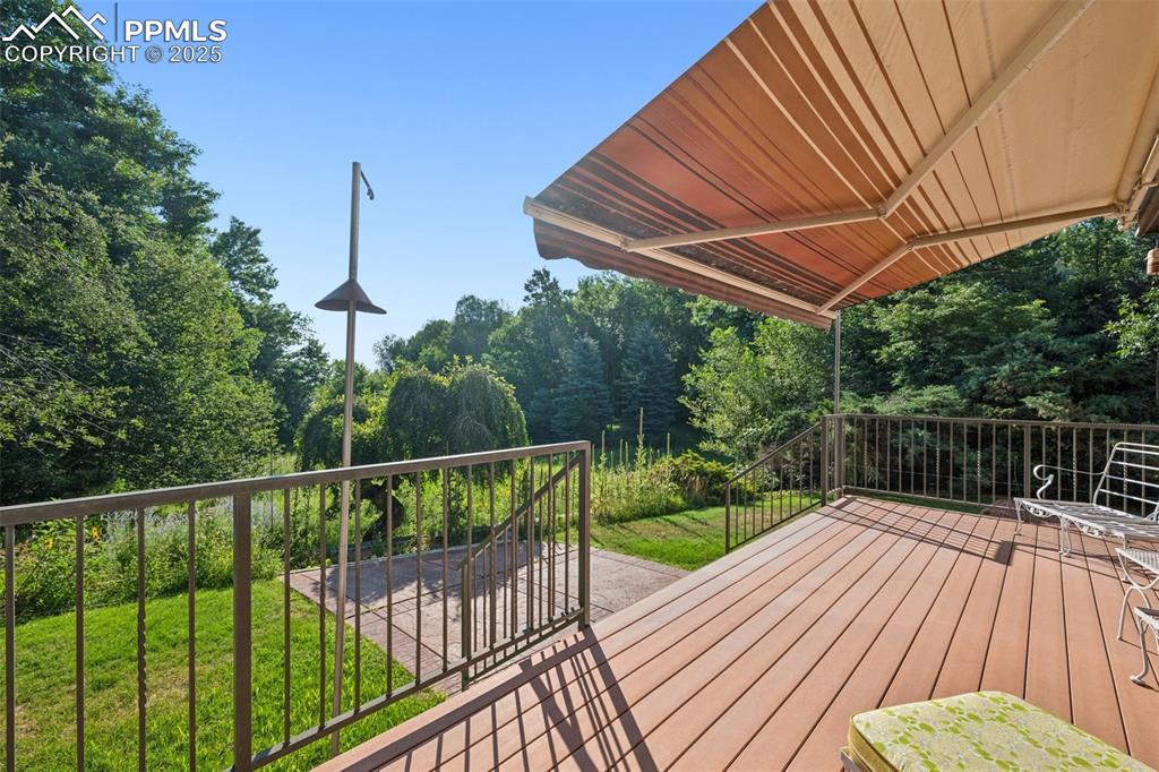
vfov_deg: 77.3
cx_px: 580
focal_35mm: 15
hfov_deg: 100.4
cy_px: 386
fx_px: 483
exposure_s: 1/320
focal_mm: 15
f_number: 9
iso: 400
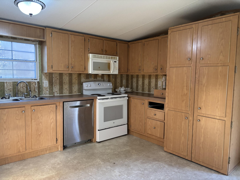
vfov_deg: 53.1
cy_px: 90
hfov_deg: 67.3
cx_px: 120
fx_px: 180
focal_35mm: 26
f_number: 1.6
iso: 250
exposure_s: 1/60
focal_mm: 5.96
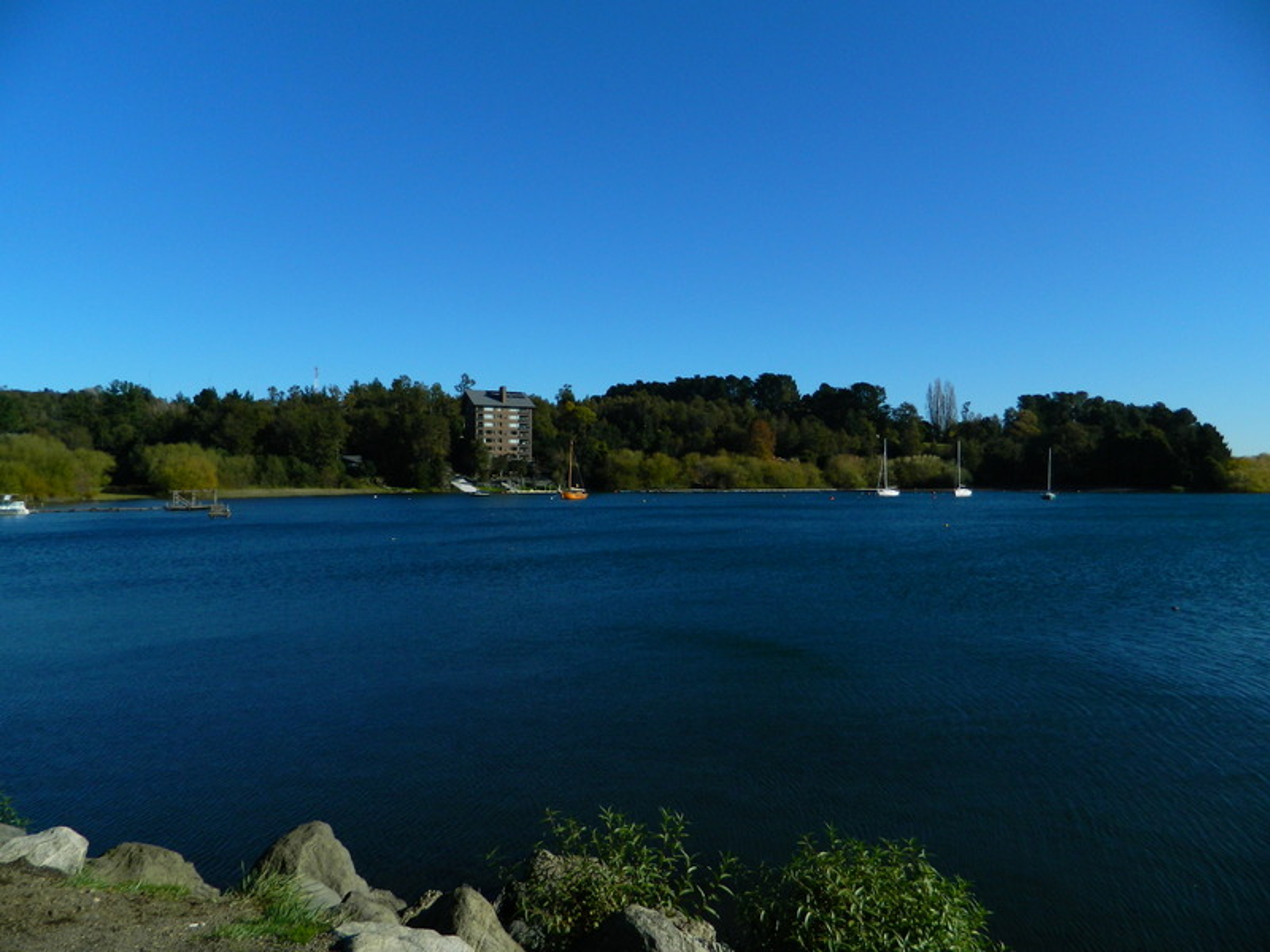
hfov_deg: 69.4
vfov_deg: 54.9
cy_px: 476
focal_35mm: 25
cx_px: 635
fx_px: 917
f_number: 8.7
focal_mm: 4.5
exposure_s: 1/200
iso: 80
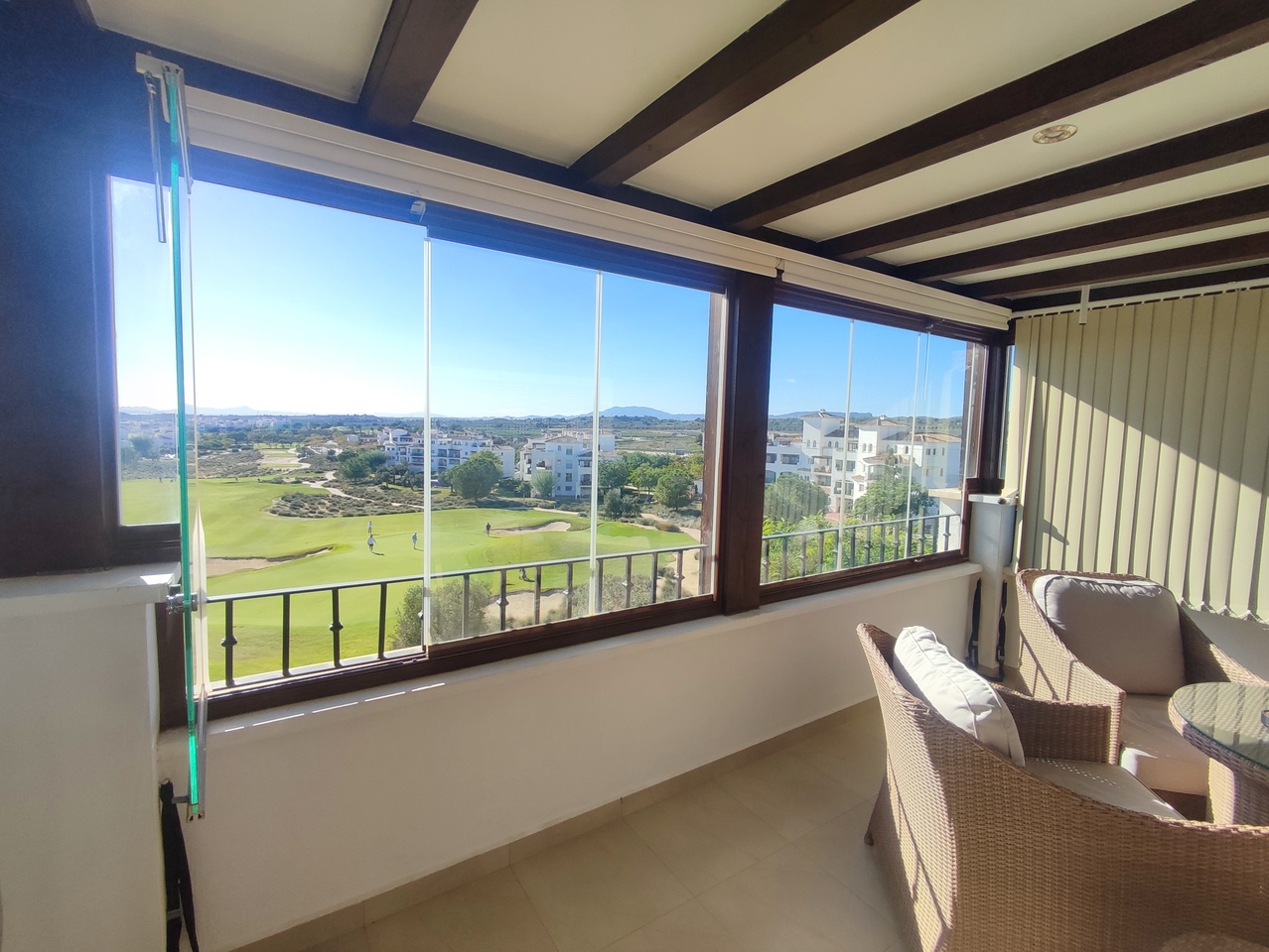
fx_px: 587
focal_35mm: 16
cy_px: 476
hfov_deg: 94.5
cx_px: 634
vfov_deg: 78.2
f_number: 2.2
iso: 50
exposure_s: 1/1042
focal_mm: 1.65
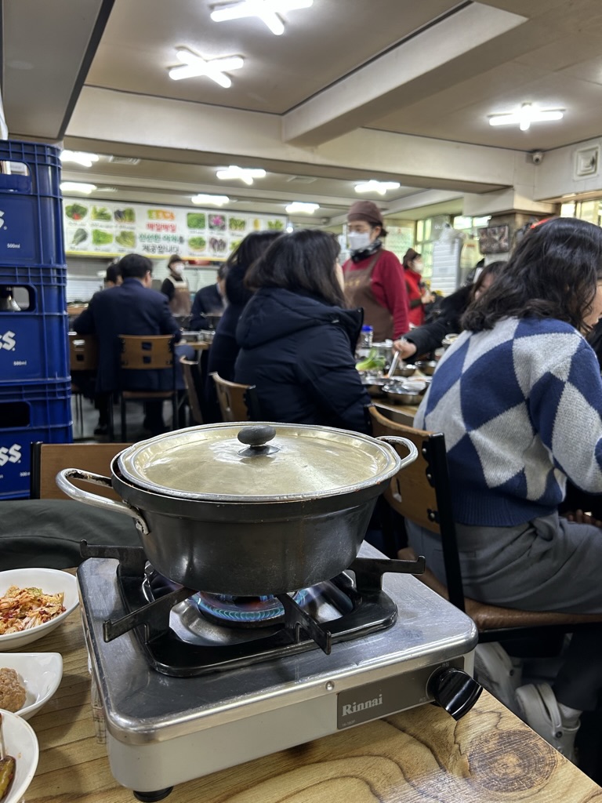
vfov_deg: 67.3
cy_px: 402
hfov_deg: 53.1
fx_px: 603
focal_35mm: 26
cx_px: 301
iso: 100
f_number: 1.5
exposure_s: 1/60
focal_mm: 5.7
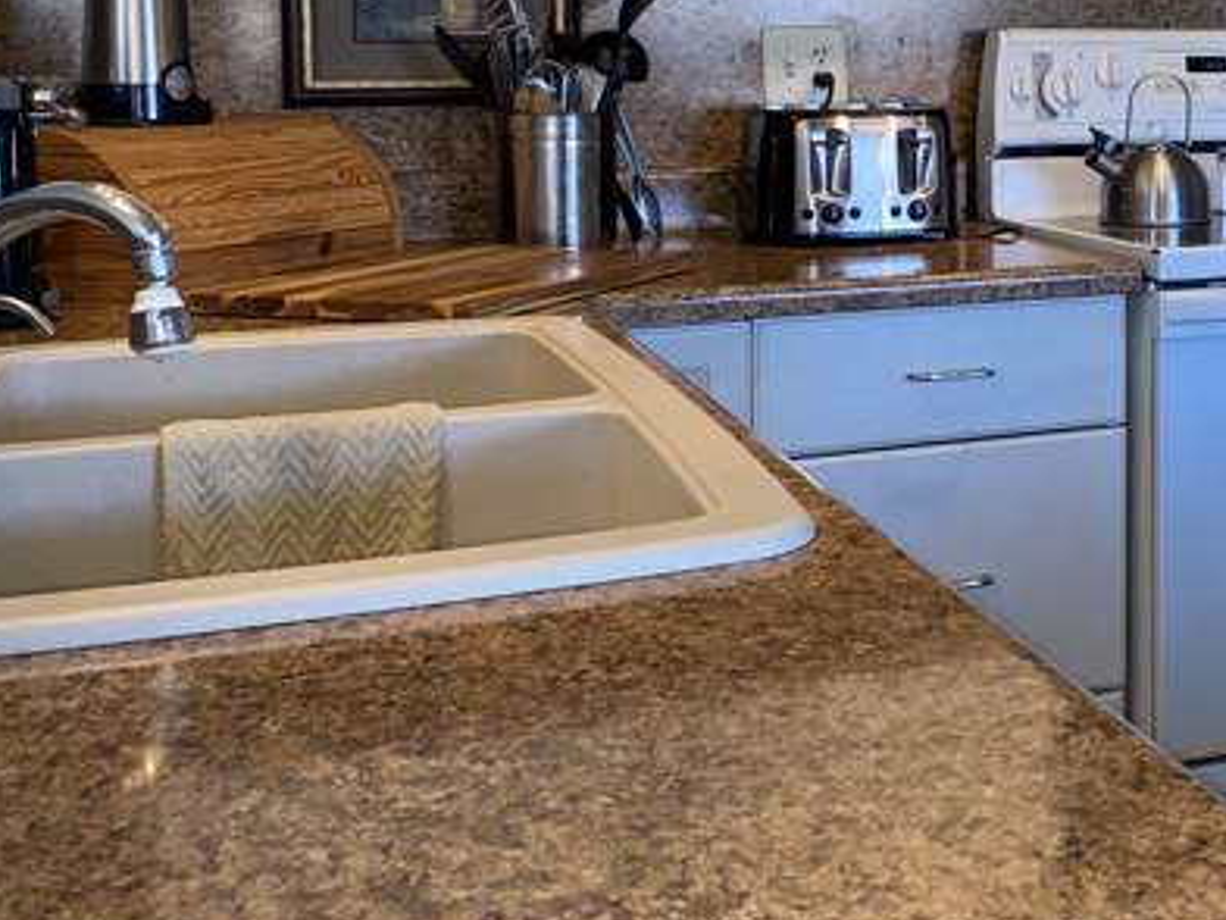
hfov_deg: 34.0
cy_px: 175
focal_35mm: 53
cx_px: 1132
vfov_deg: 27.0
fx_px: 1877
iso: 32
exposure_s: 1/54
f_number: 1.8
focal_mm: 4.25
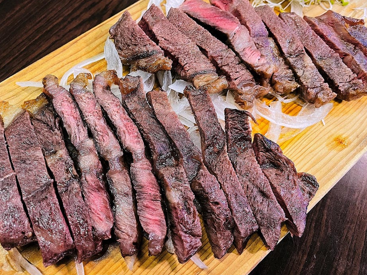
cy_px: 99
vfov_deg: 41.4
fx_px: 360
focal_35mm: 34
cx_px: 162
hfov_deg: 53.8
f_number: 1.6
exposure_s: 1/40
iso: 320
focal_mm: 4.2
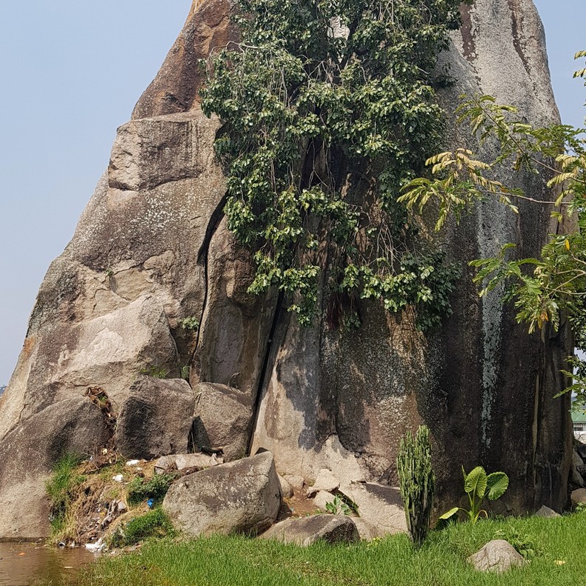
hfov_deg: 52.5
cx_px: 295
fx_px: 594
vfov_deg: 52.0
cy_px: 222
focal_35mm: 31
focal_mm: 4.2
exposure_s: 1/2160
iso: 50
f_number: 1.7
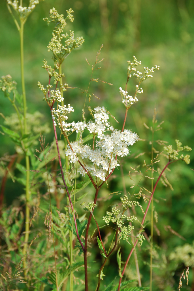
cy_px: 146
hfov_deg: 9.7
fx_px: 1149
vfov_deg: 14.4
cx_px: 97
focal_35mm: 142
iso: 100
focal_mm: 95
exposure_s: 1/160
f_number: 8
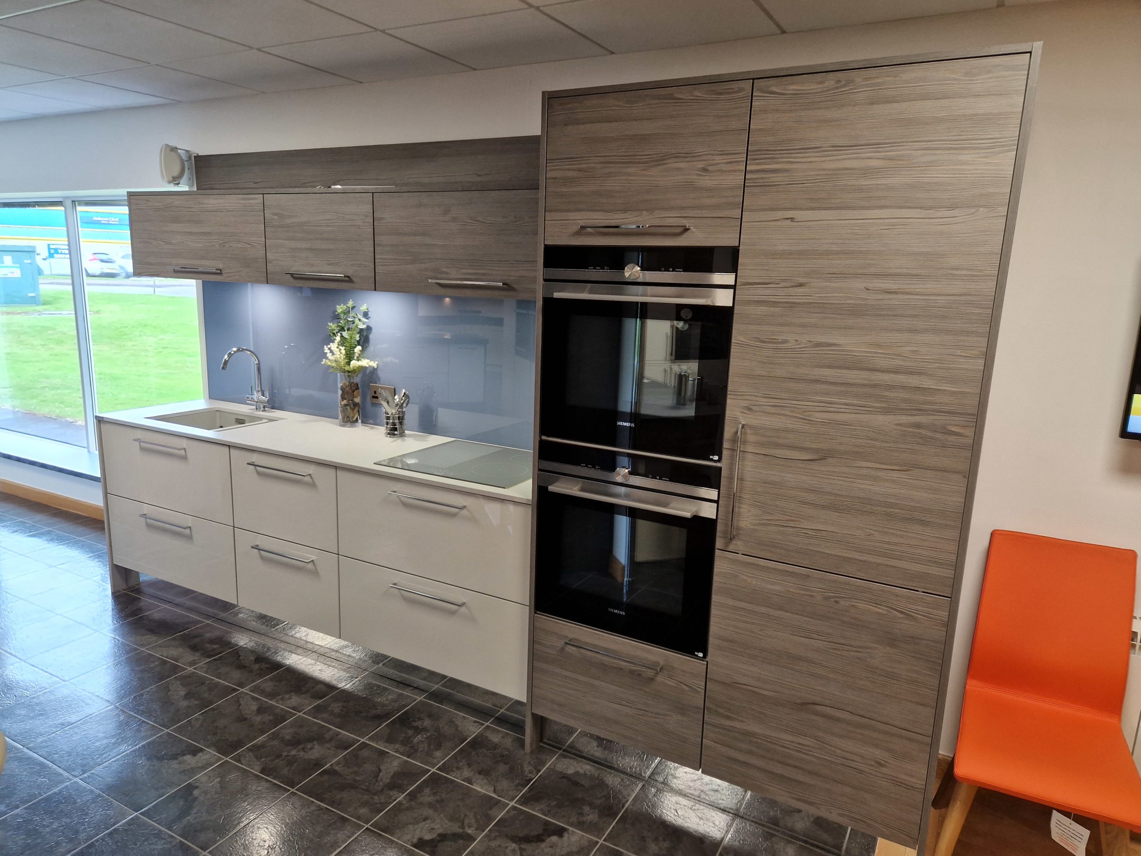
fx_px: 758
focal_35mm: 23
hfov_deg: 73.9
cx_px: 570
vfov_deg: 58.9
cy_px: 428
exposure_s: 1/100
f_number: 1.8
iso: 200
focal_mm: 5.4
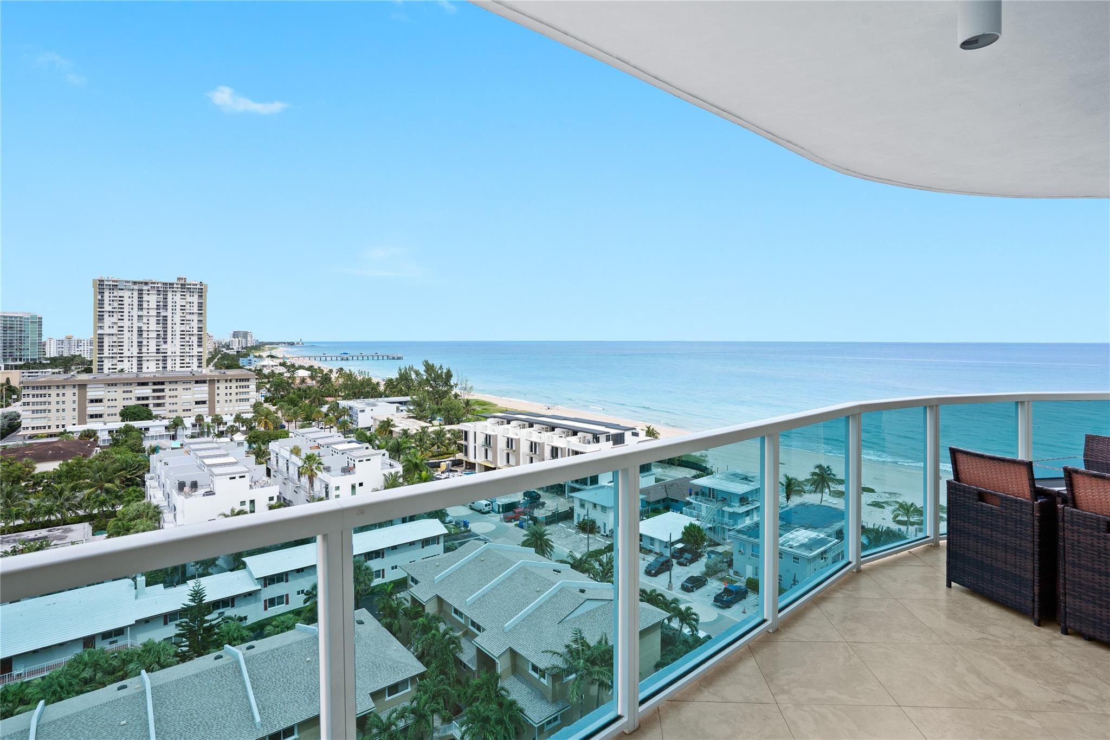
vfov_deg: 70.4
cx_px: 555
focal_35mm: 17
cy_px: 370
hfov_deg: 93.3
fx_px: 524
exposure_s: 1/320
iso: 320
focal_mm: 17
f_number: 8
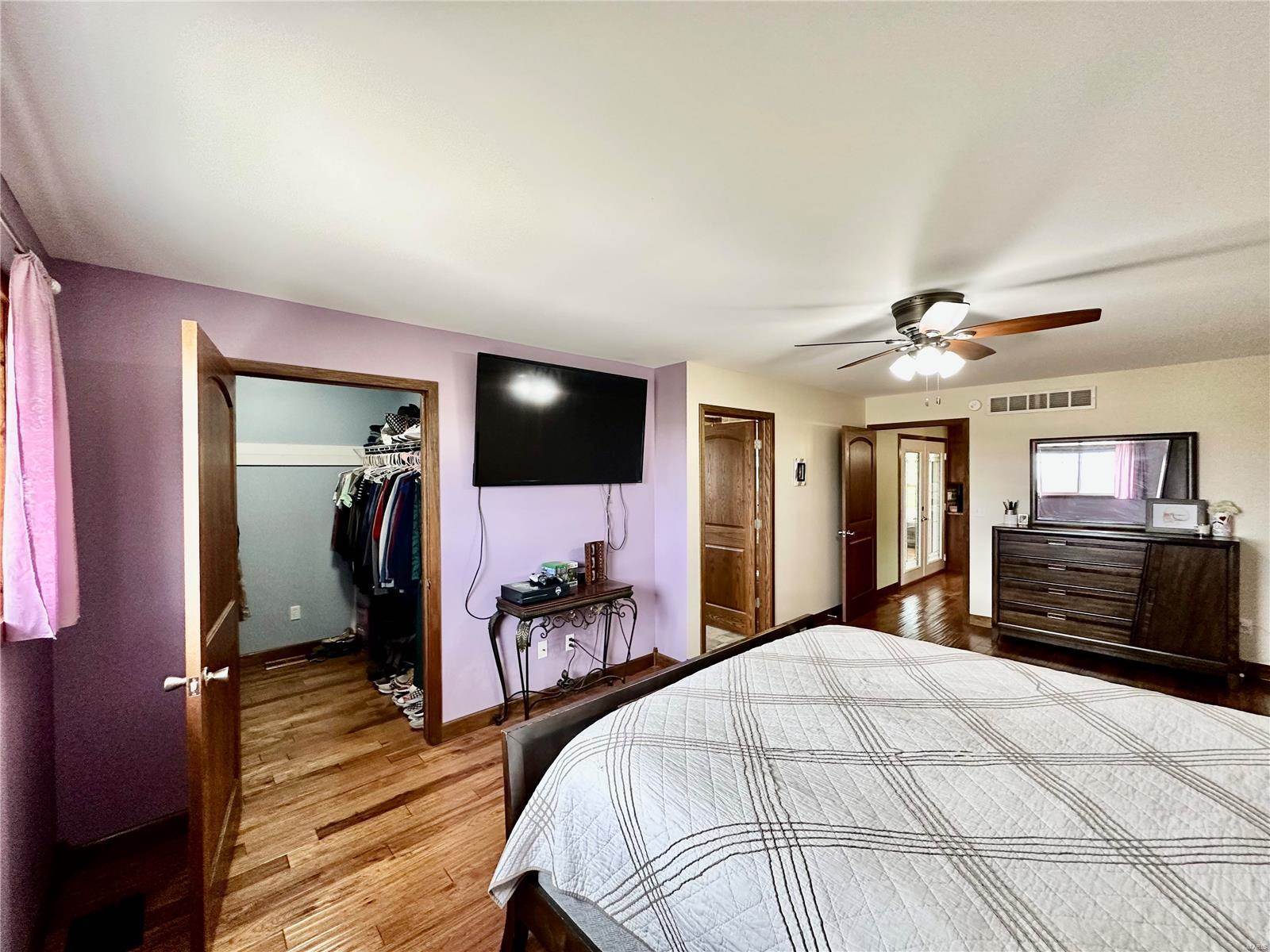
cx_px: 635
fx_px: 514
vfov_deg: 85.7
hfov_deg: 102.1
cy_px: 476
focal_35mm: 14
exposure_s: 1/120
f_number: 2.2
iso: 320
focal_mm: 2.22
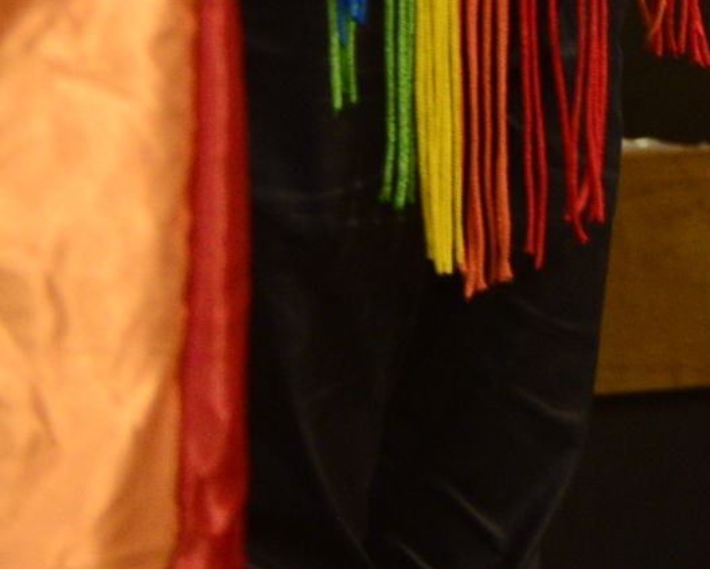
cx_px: 1635
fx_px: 5845
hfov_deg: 6.6
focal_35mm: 278
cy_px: -756
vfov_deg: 5.4
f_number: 2.8
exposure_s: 1/125
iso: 2000
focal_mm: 52
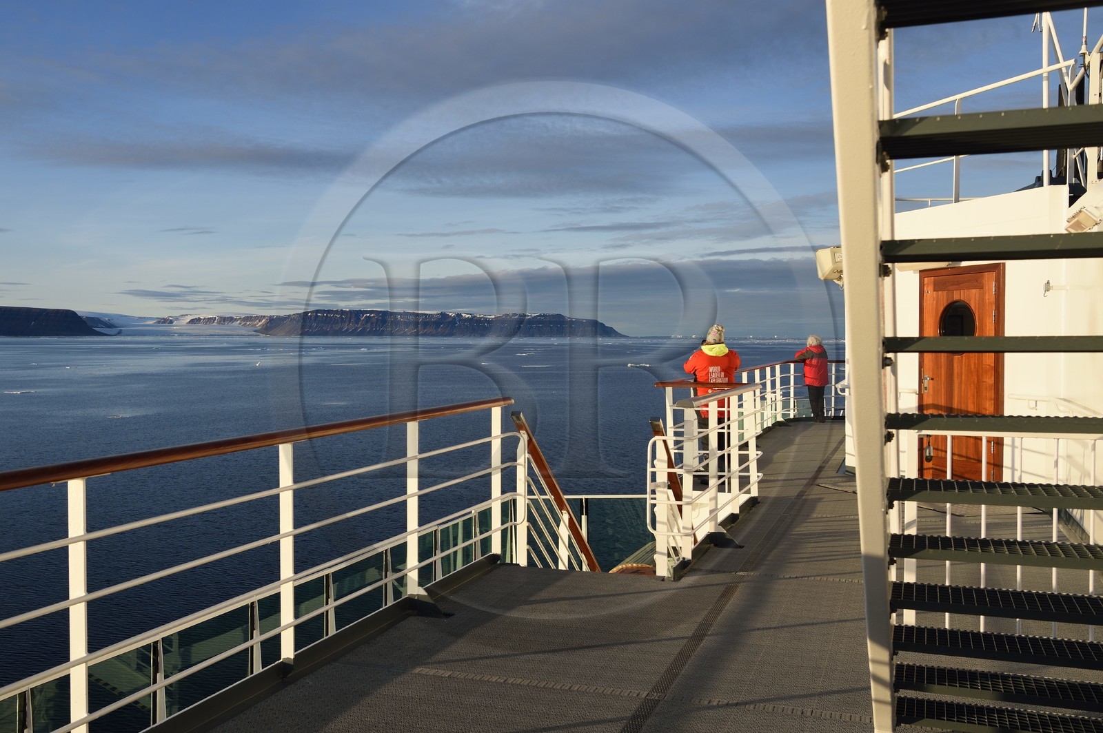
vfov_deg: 37.8
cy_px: 366
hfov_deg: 54.5
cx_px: 552
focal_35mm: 35
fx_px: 1071
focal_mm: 35
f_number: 10
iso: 200
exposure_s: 1/320
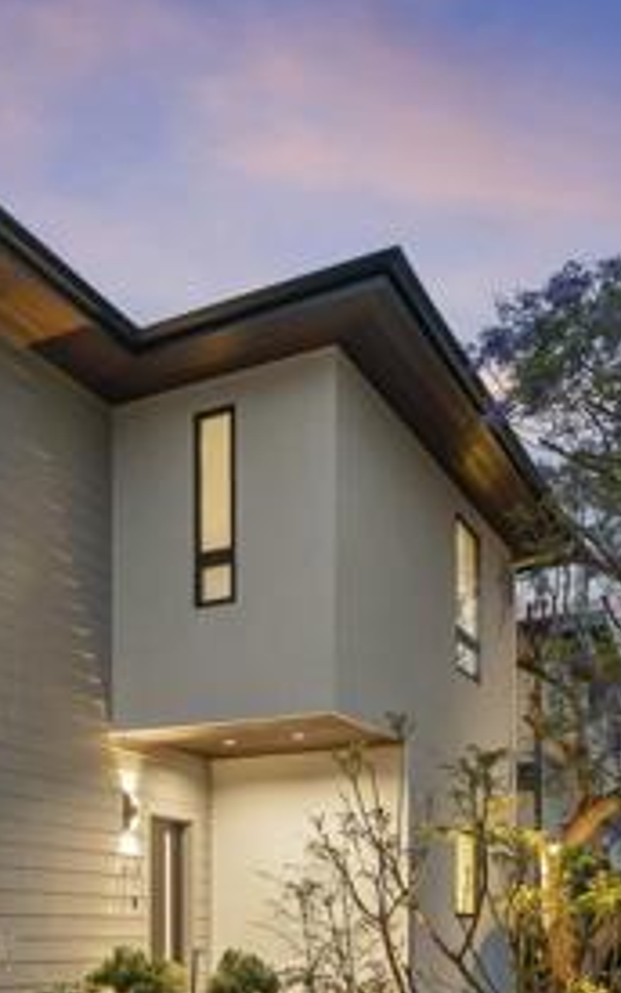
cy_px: 646
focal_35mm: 38
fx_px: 1028
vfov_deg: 50.8
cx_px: 188
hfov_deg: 33.2
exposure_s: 1/1.25
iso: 800
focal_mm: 16
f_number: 7.1
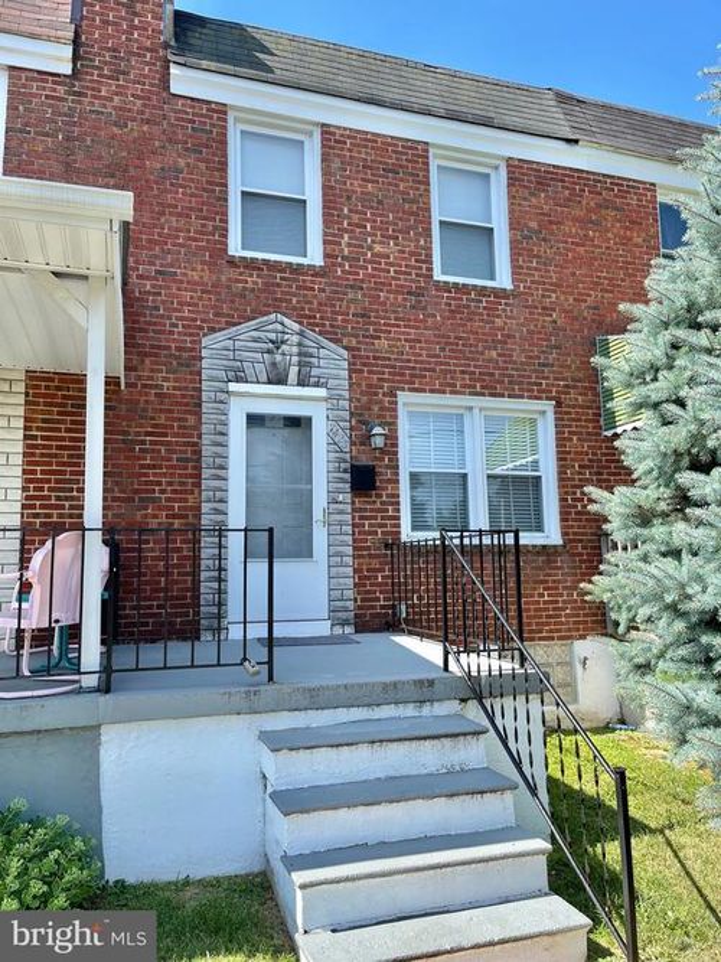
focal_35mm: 26
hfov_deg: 53.0
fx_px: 722
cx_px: 360
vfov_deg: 67.3
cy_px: 481
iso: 32
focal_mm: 5.1
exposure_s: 1/1225
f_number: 1.6
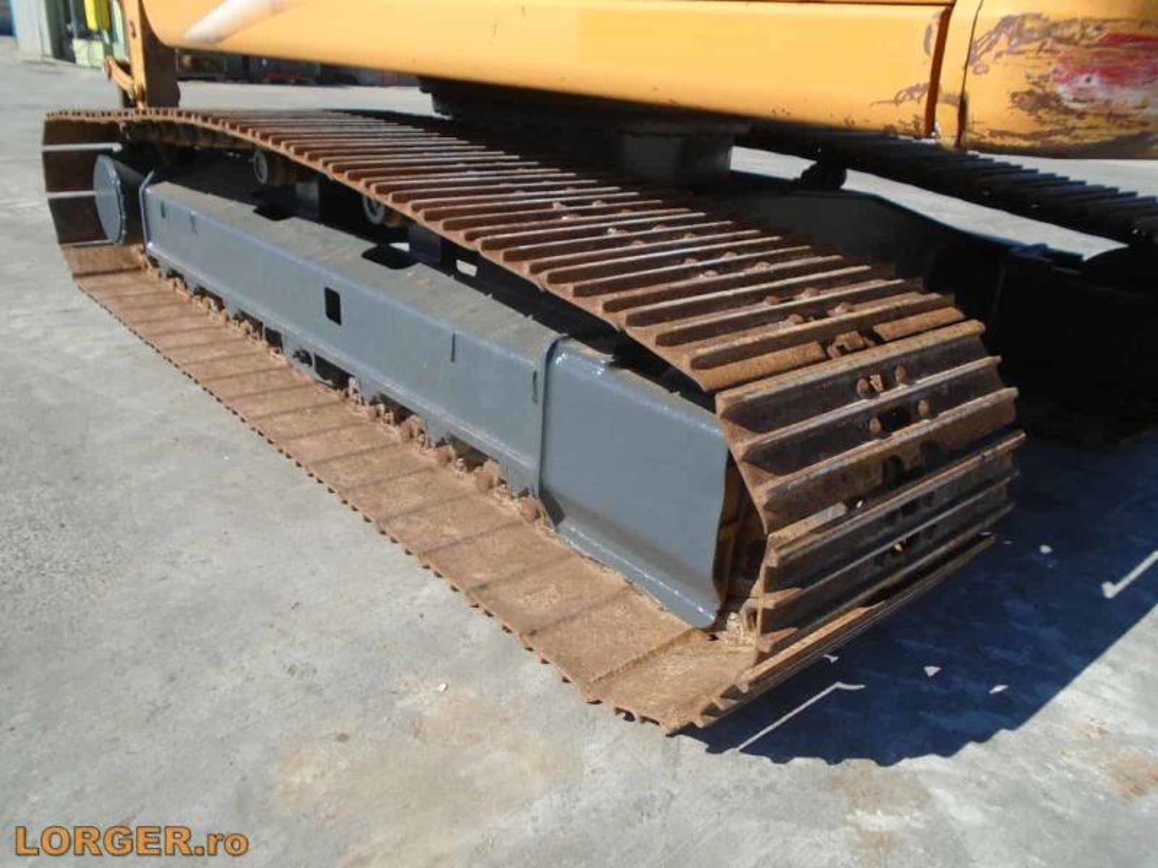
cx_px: 579
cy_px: 434
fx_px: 870
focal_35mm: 26
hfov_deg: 67.3
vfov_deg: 53.1
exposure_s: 1/800
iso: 100
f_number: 3.2
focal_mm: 4.6
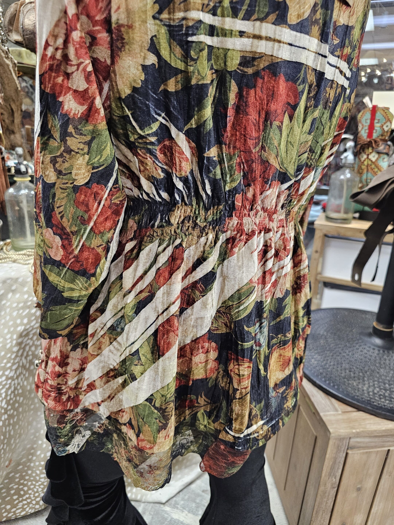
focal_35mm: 23
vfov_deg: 73.9
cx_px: 197
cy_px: 262
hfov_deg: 58.9
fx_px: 349
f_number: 1.7
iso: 640
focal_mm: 6.3
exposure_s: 1/120
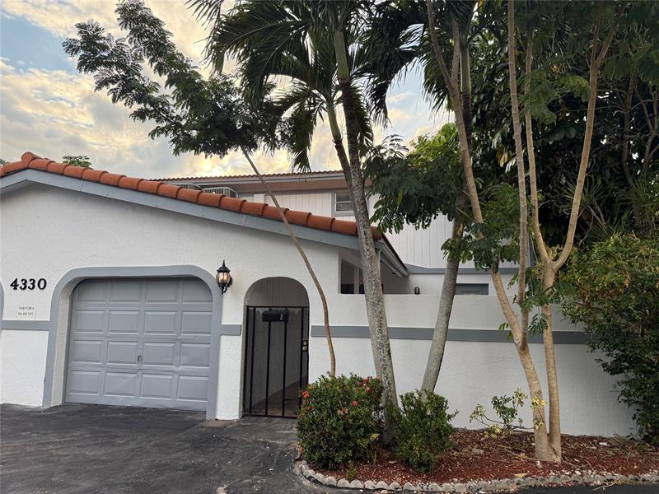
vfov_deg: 56.8
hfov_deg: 71.6
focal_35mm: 24
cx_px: 330
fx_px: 457
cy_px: 247
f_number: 1.78
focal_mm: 6.76
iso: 100
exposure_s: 1/689
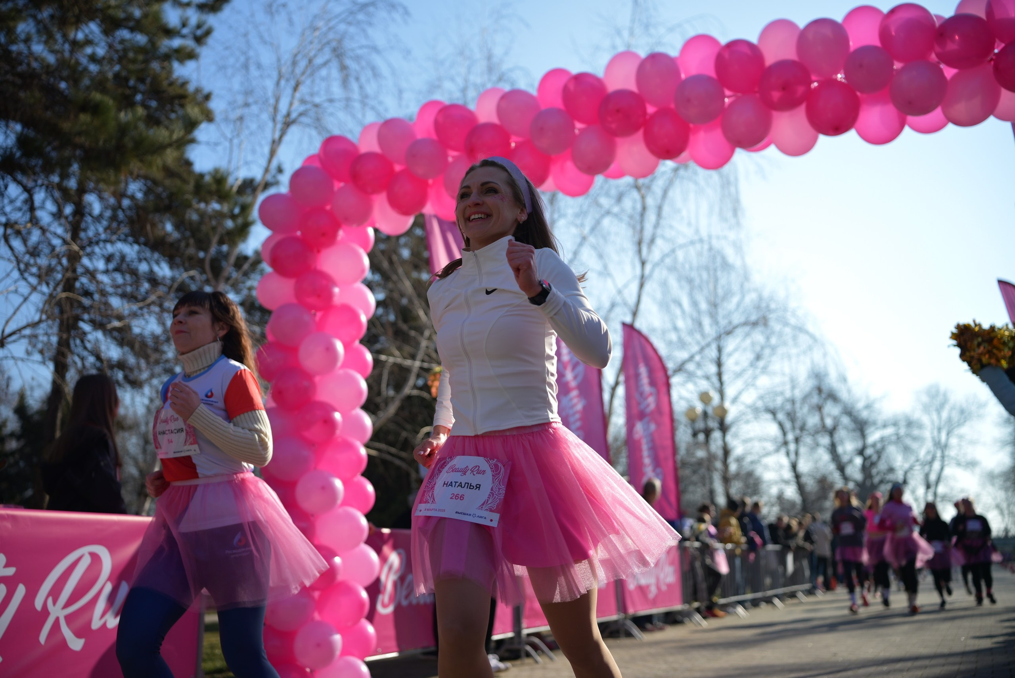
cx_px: 508
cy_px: 339
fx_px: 987
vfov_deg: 37.9
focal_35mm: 35
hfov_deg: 54.4
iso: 80
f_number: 2
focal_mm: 35
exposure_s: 1/1600
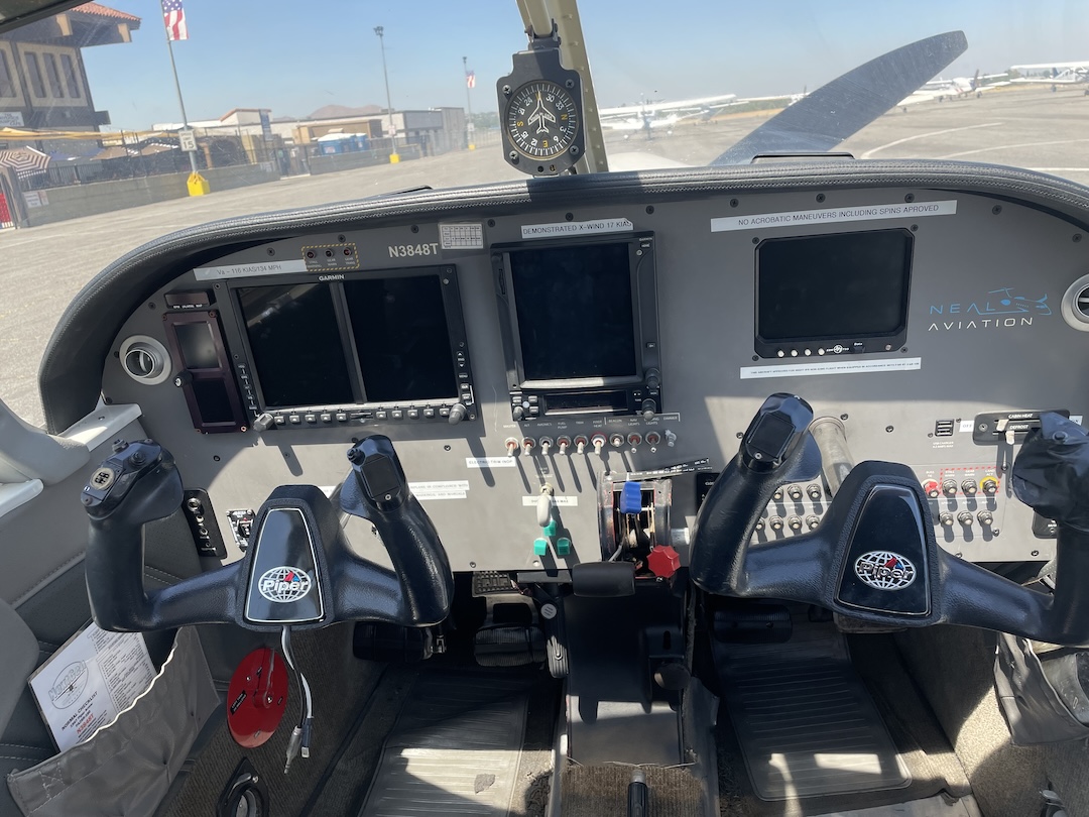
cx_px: 544
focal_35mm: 26
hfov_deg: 67.3
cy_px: 408
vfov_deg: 53.1
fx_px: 818
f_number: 1.6
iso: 32
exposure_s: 1/537
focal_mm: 4.2
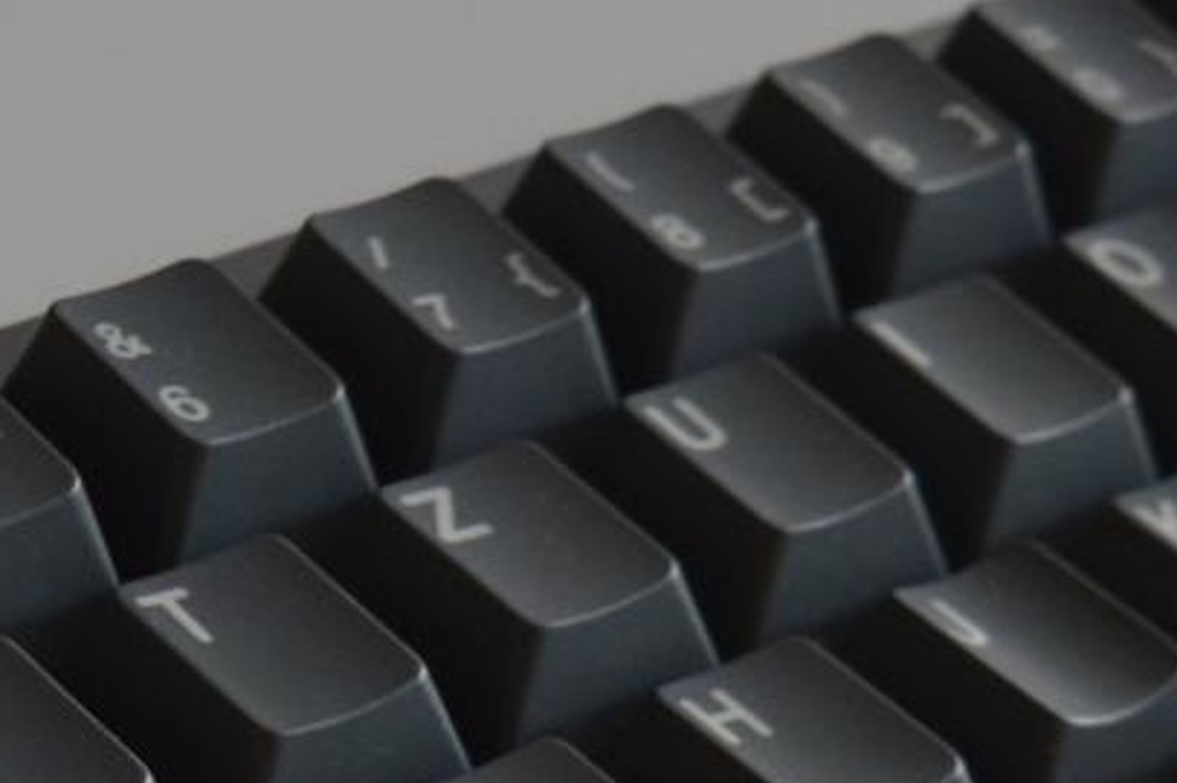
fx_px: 5096
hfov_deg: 13.2
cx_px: 383
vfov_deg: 8.5
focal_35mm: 156
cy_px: 1364
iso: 400
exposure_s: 1/20
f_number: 3.8
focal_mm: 22
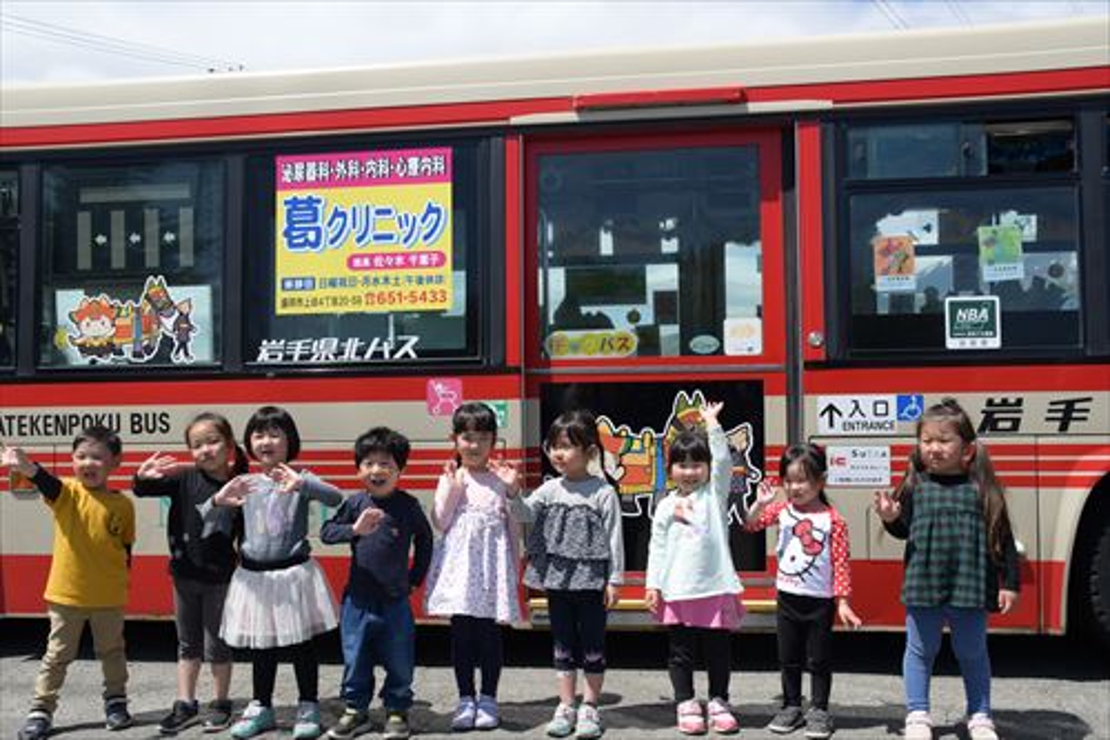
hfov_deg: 57.2
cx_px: 555
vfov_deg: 39.9
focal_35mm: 33
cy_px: 370
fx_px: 1017
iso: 320
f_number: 6.3
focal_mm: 22
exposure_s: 1/1600
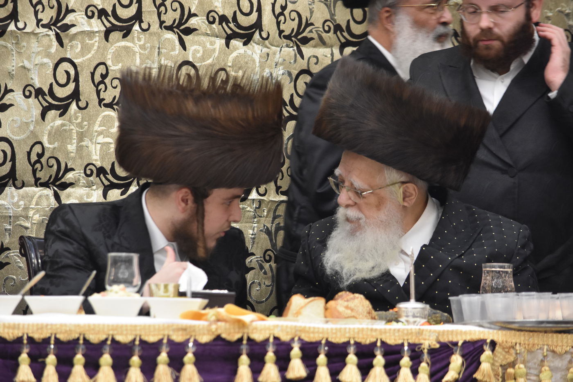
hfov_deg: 7.6
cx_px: 286
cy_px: 191
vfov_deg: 5.1
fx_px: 4298
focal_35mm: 270
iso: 2000
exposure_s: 1/100
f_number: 5.6
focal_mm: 180
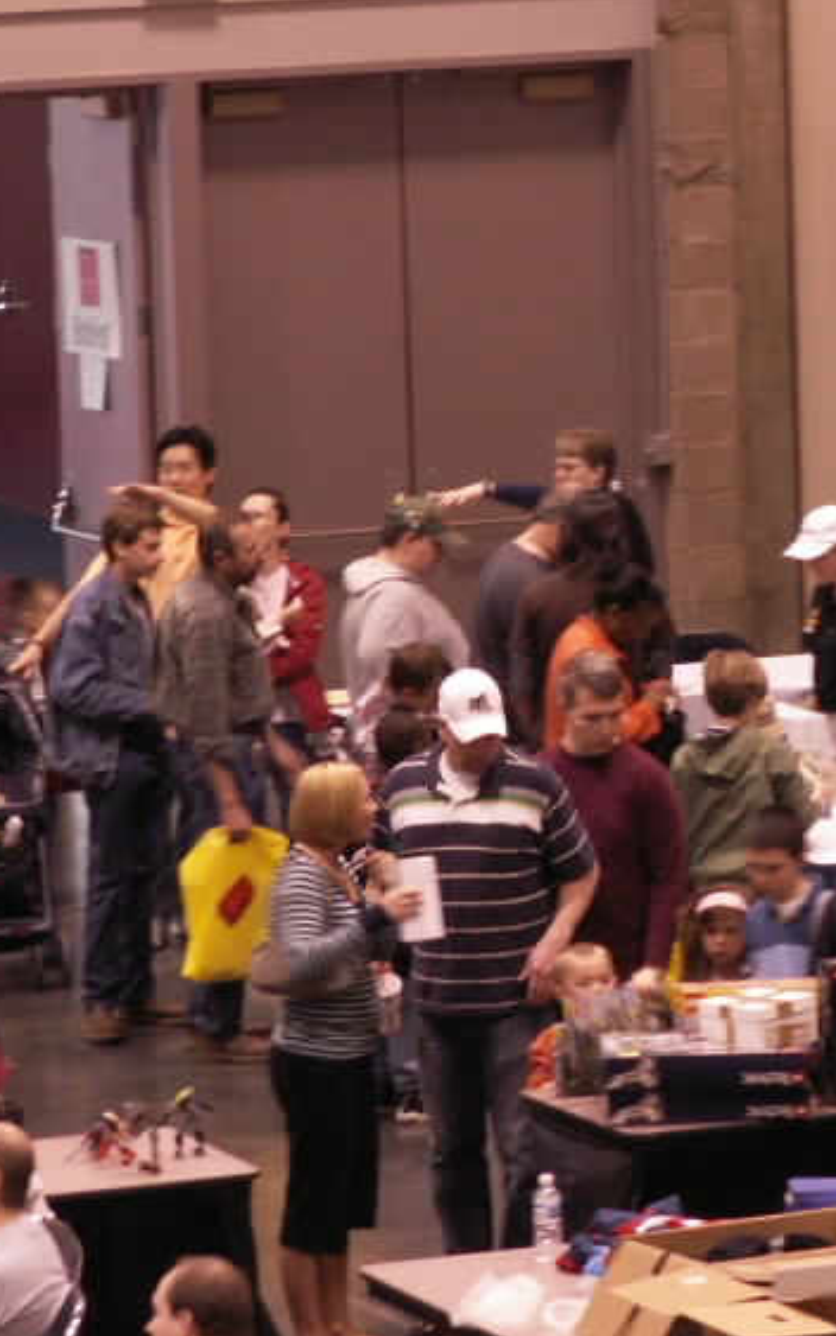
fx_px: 9476
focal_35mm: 260
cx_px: 1059
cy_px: 560
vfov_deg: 8.1
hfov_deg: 5.0
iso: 160
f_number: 4
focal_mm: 22.6
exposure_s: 1/13
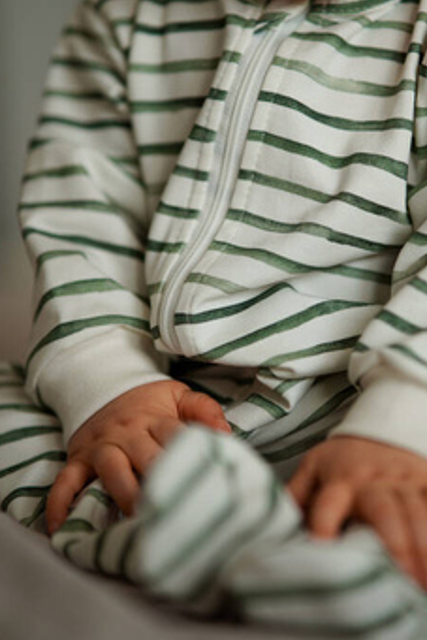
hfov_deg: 11.0
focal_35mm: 125
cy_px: 252
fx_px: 2222
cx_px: 271
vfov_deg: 16.4
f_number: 1.4
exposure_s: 1/320
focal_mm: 85
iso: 125
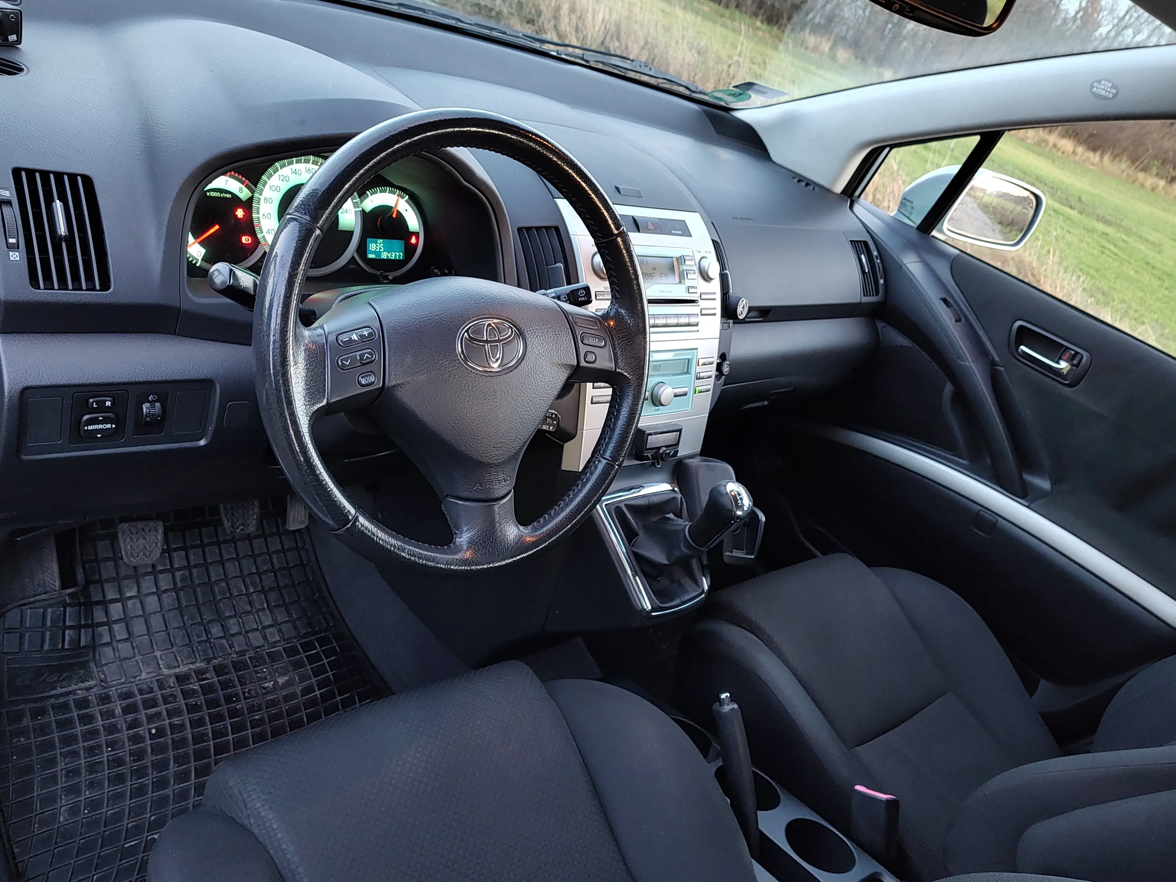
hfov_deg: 67.3
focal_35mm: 26
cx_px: 569
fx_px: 883
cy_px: 454
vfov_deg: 53.1
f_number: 1.8
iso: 663
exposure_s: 1/33.3
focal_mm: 5.56
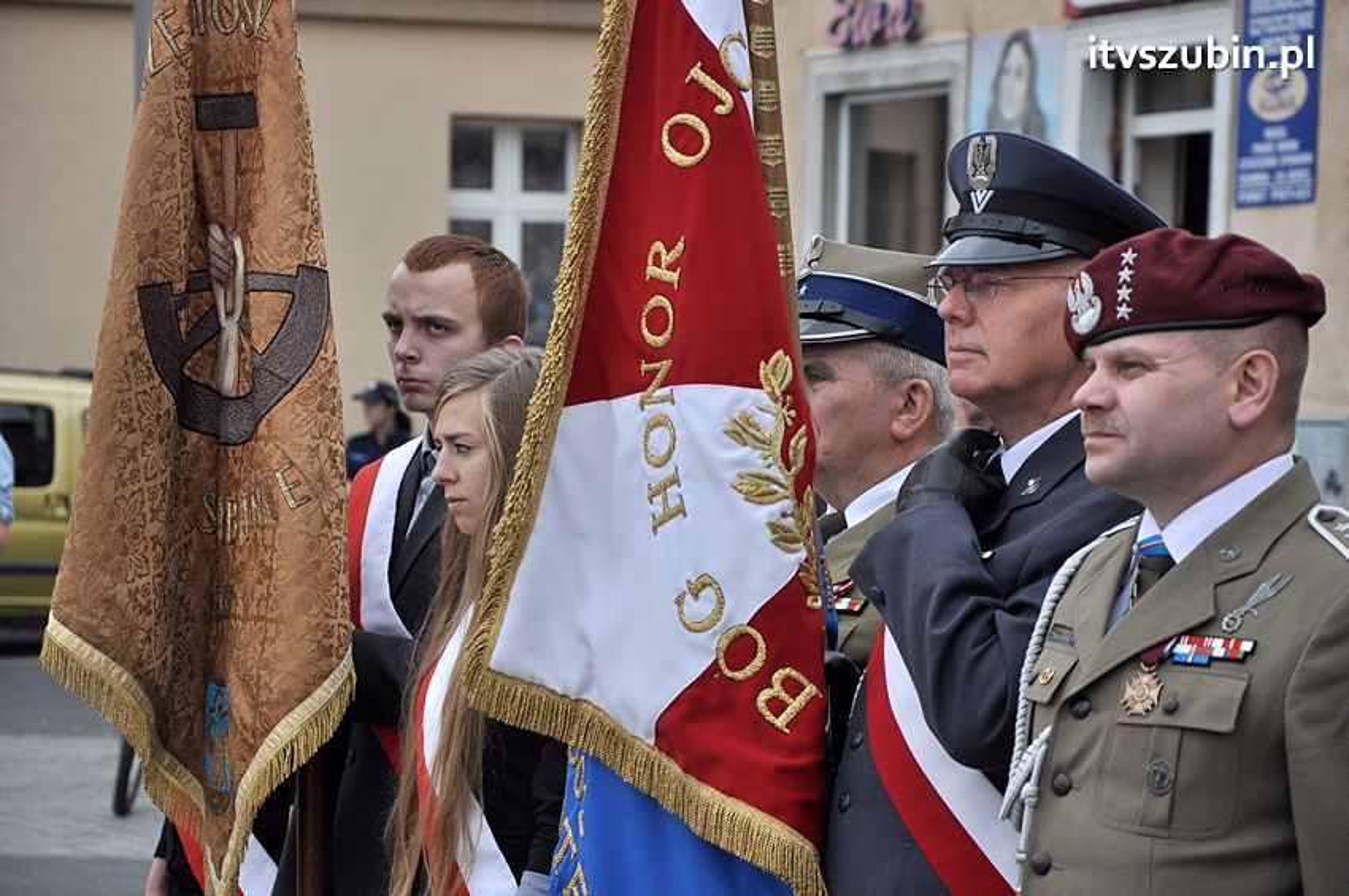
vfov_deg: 8.7
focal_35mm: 158
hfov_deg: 13.1
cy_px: 448
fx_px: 5896
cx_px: 674
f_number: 6.3
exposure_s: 1/640
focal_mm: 105
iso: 500
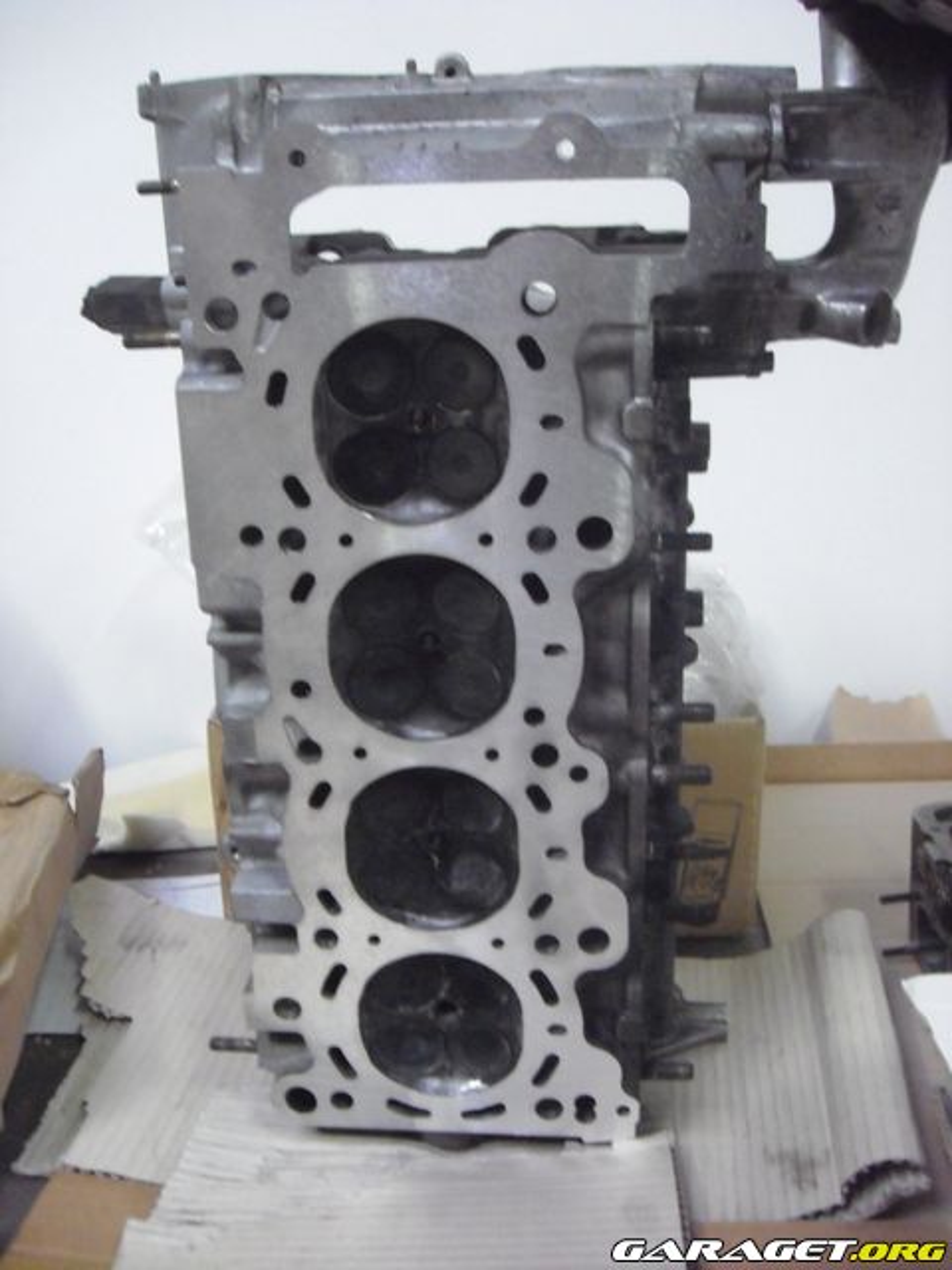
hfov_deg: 38.7
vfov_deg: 50.1
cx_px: 476
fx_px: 1357
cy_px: 635
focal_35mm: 37
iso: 800
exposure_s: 1/30
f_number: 2.7
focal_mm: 6.2
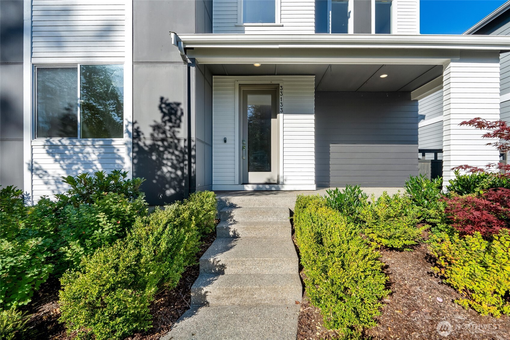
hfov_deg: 96.7
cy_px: 170
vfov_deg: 73.7
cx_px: 255
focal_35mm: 16
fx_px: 227
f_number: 9
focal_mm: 16
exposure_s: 1/800
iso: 400
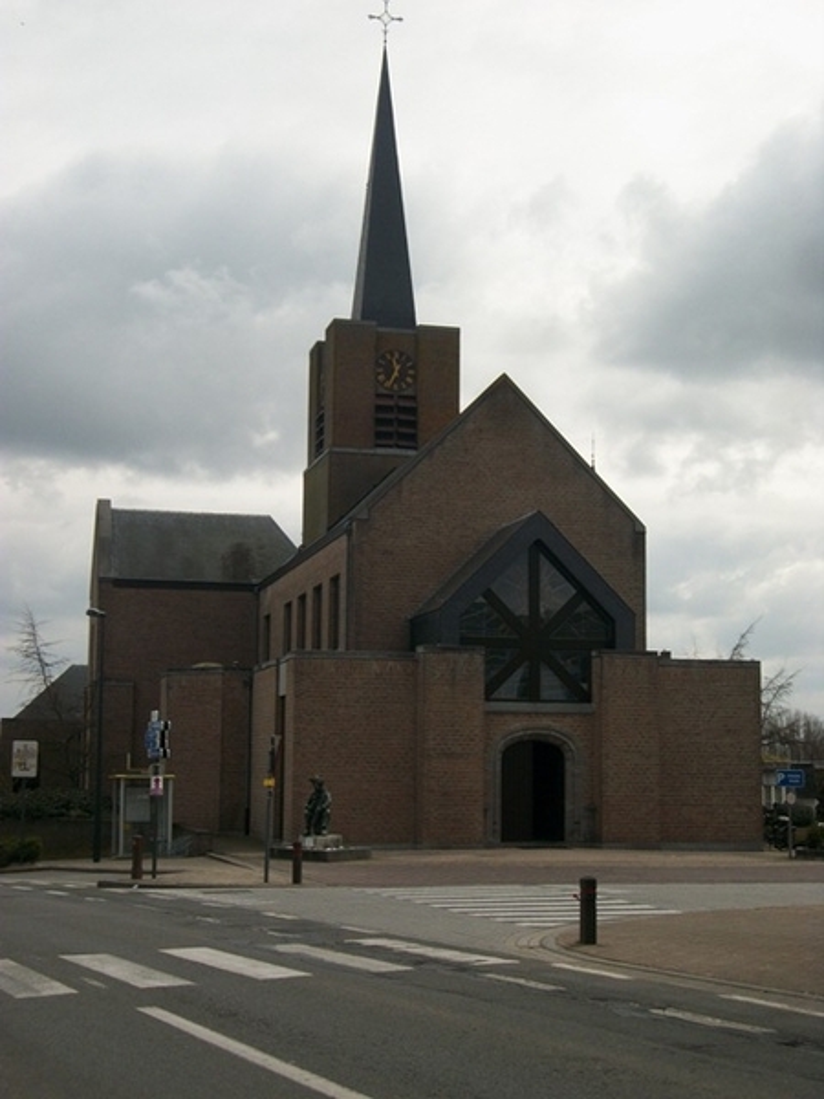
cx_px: 412
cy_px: 550
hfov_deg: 29.1
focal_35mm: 50
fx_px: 1587
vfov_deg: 38.2
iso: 80
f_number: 11.2
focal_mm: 8.8
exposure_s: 1/160
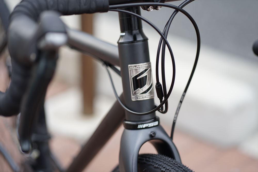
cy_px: 86
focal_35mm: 85
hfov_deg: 23.9
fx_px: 609
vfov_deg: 16.1
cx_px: 129
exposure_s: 1/125
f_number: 2.8
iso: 100
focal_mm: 85
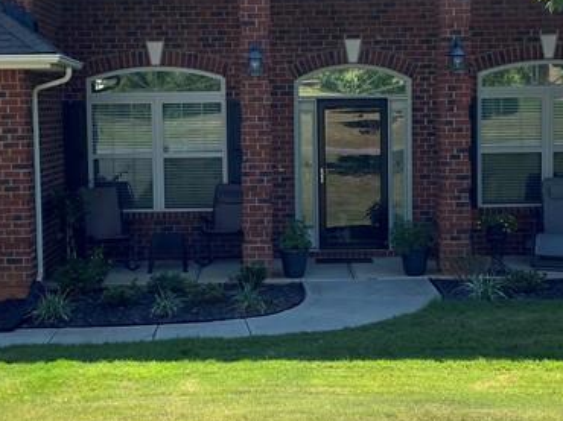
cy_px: 198
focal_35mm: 72
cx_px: 274
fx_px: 1170
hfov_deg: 27.0
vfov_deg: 20.4
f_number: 1.8
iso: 32
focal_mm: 4.25
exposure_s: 1/1927
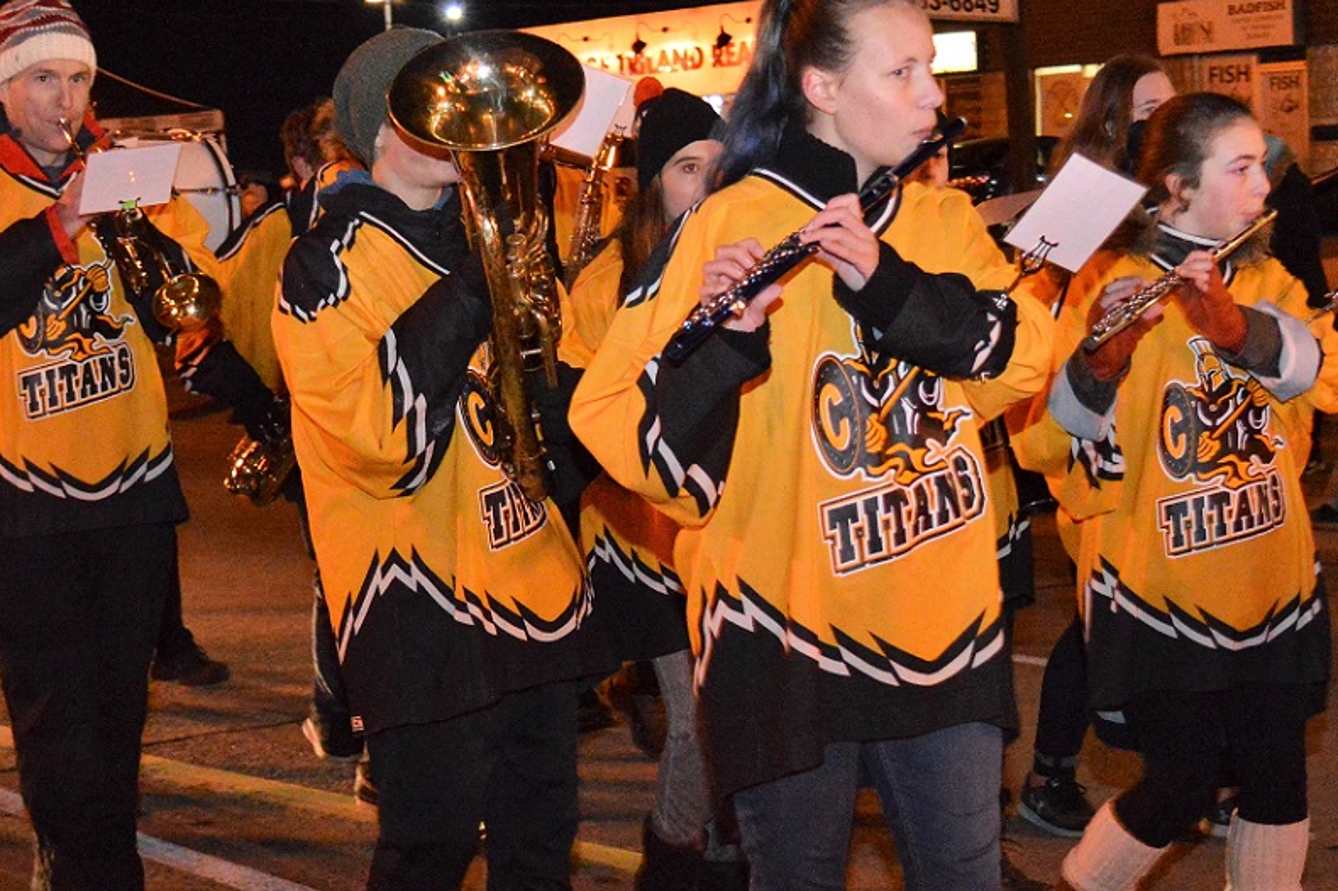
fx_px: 1597
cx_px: 525
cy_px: 495
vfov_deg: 31.1
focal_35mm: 43
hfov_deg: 45.2
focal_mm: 22
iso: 3200
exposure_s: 1/60
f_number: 3.8
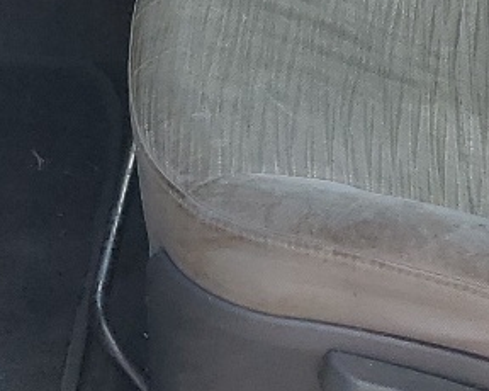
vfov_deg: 10.1
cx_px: 244
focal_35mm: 141
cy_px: -408
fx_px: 2039
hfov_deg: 13.7
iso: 50
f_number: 1.5
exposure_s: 1/833
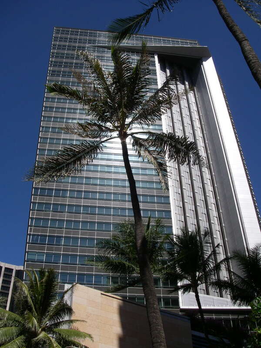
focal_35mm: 38
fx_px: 382
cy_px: 174
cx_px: 130
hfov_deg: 37.7
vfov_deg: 49.0
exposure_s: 1/400
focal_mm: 6.3
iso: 80
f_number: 6.6
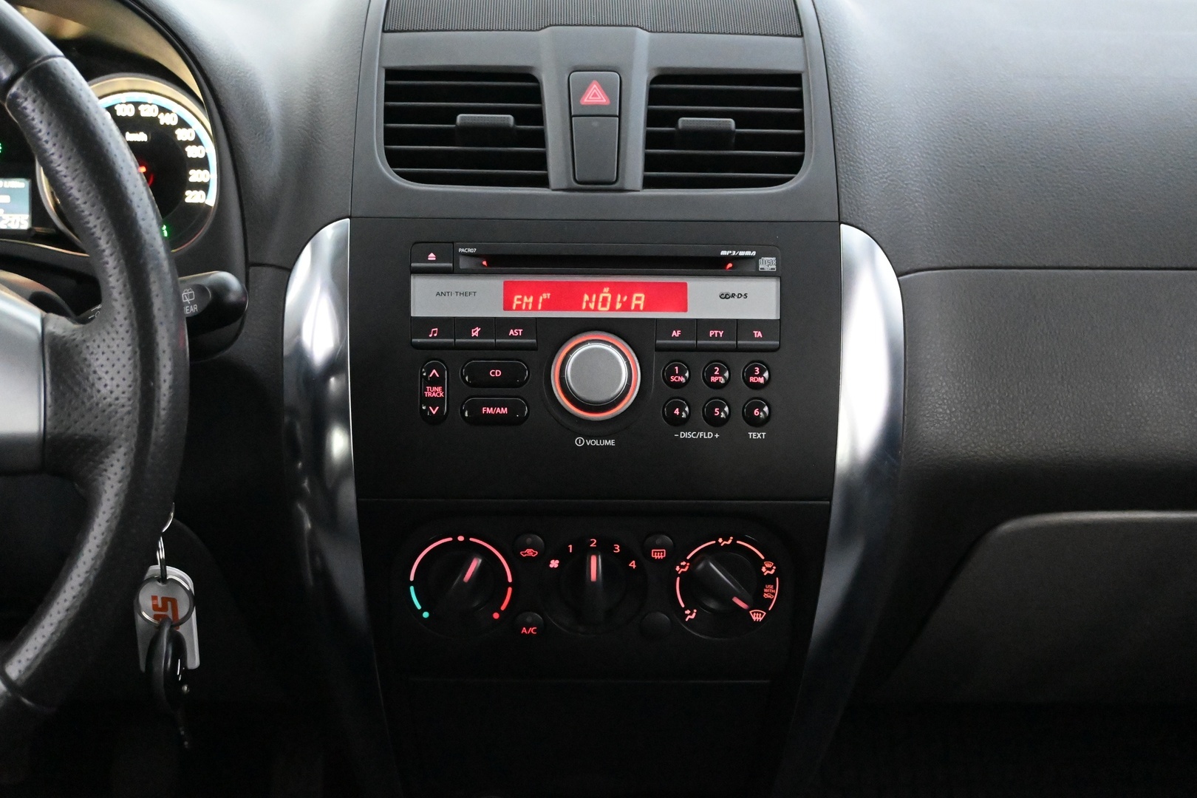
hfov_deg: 43.6
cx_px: 598
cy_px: 399
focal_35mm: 45
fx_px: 1496
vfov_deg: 29.9
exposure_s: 1/50
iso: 14400
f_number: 4.8
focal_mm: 30
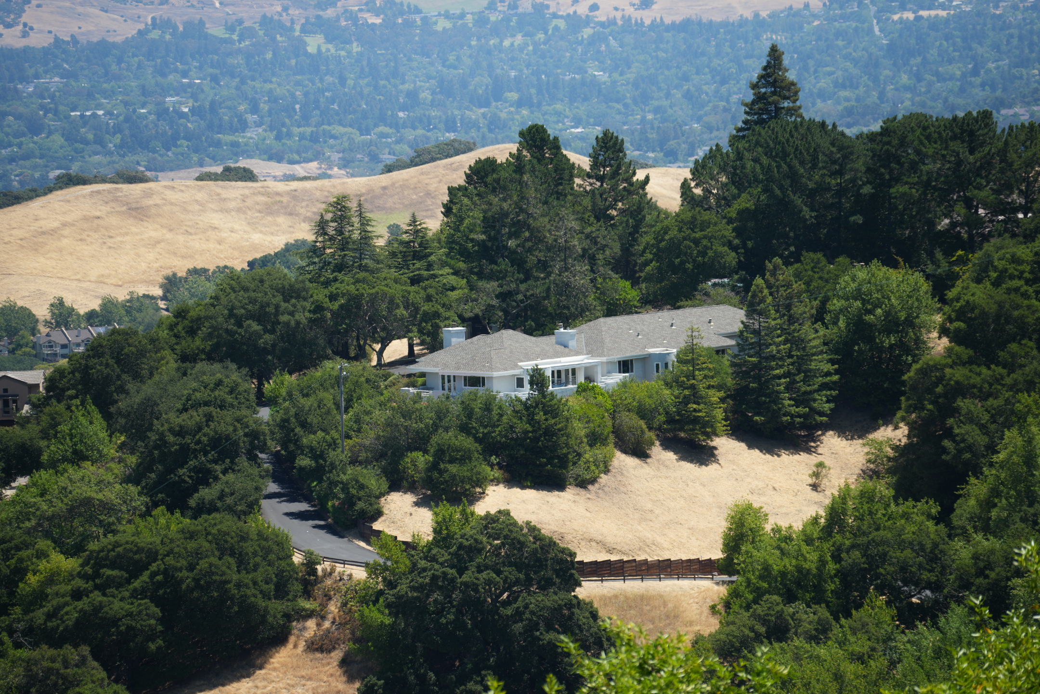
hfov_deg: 9.5
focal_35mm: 217
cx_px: 520
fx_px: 6268
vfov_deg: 6.3
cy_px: 347
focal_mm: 217
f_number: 7.1
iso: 100
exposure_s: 1/200
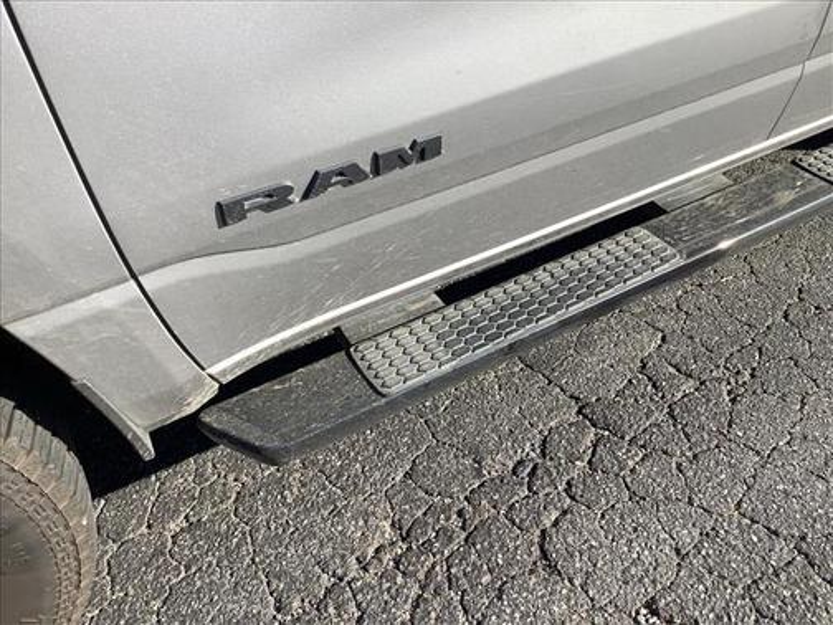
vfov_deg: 45.4
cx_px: 416
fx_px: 746
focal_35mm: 31
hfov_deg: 58.4
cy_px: 312
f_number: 2.4
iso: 25
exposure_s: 1/612
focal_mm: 3.3
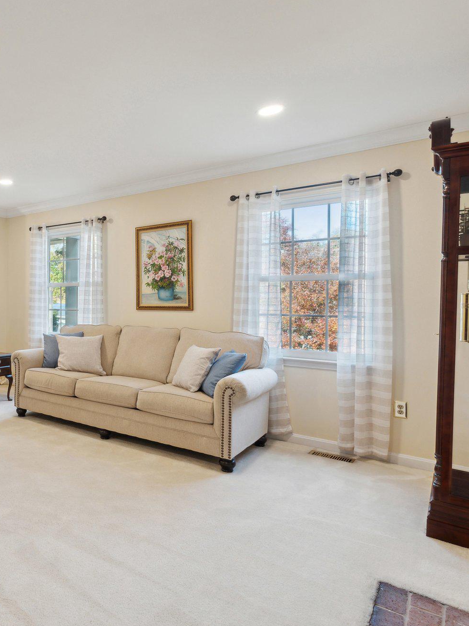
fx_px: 434
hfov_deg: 48.9
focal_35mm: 24
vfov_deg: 71.6
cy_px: 315
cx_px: 24
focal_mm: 16
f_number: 9
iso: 500
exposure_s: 1/15
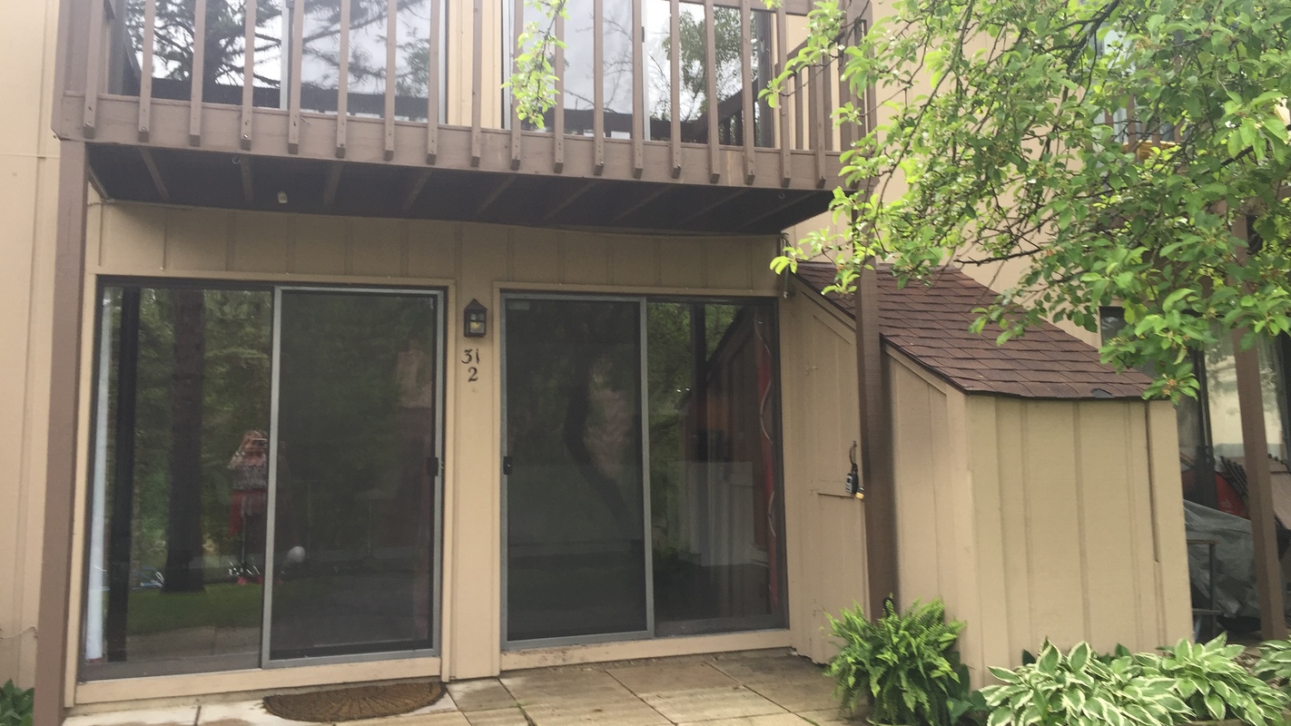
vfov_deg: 36.6
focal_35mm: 32
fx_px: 1095
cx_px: 653
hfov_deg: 61.0
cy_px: 311
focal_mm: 4.15
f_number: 2.2
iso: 40
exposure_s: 1/60
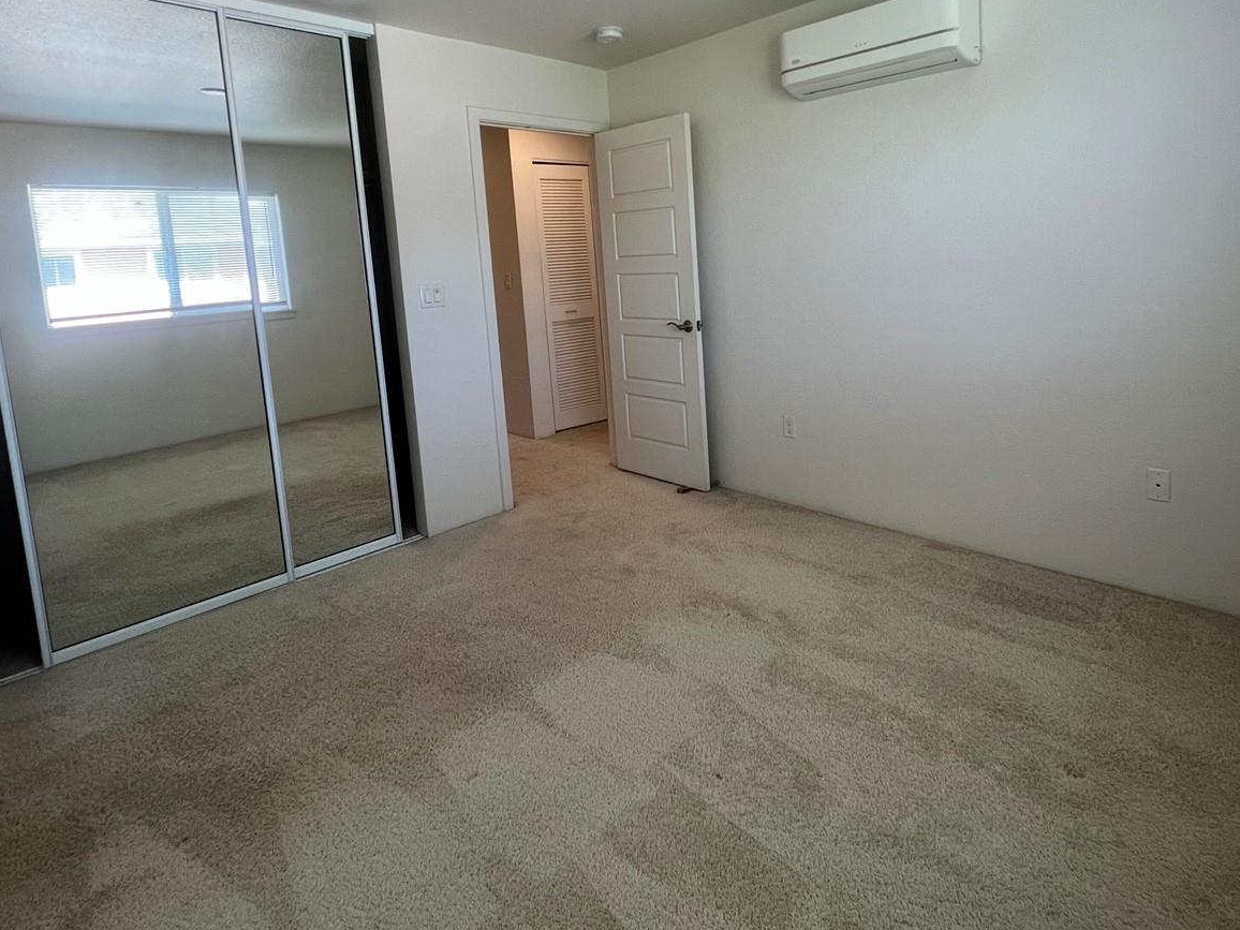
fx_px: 645
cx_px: 743
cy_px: 323
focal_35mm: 18
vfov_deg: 69.9
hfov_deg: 86.7
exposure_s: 1/120
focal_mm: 1.57
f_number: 1.8
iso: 200
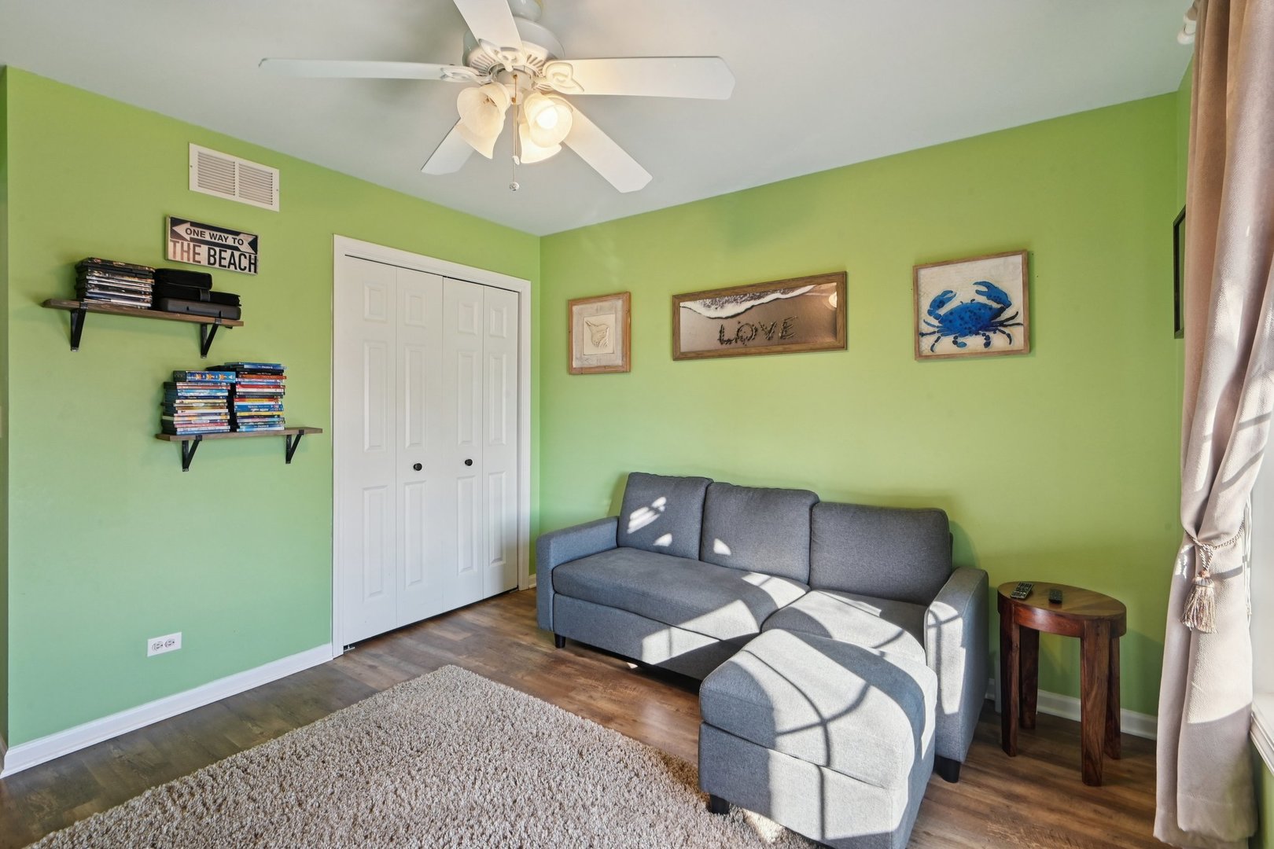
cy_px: 424
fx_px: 566
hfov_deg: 96.7
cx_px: 637
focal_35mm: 16
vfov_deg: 73.7
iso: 400
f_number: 13
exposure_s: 1/15
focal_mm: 16
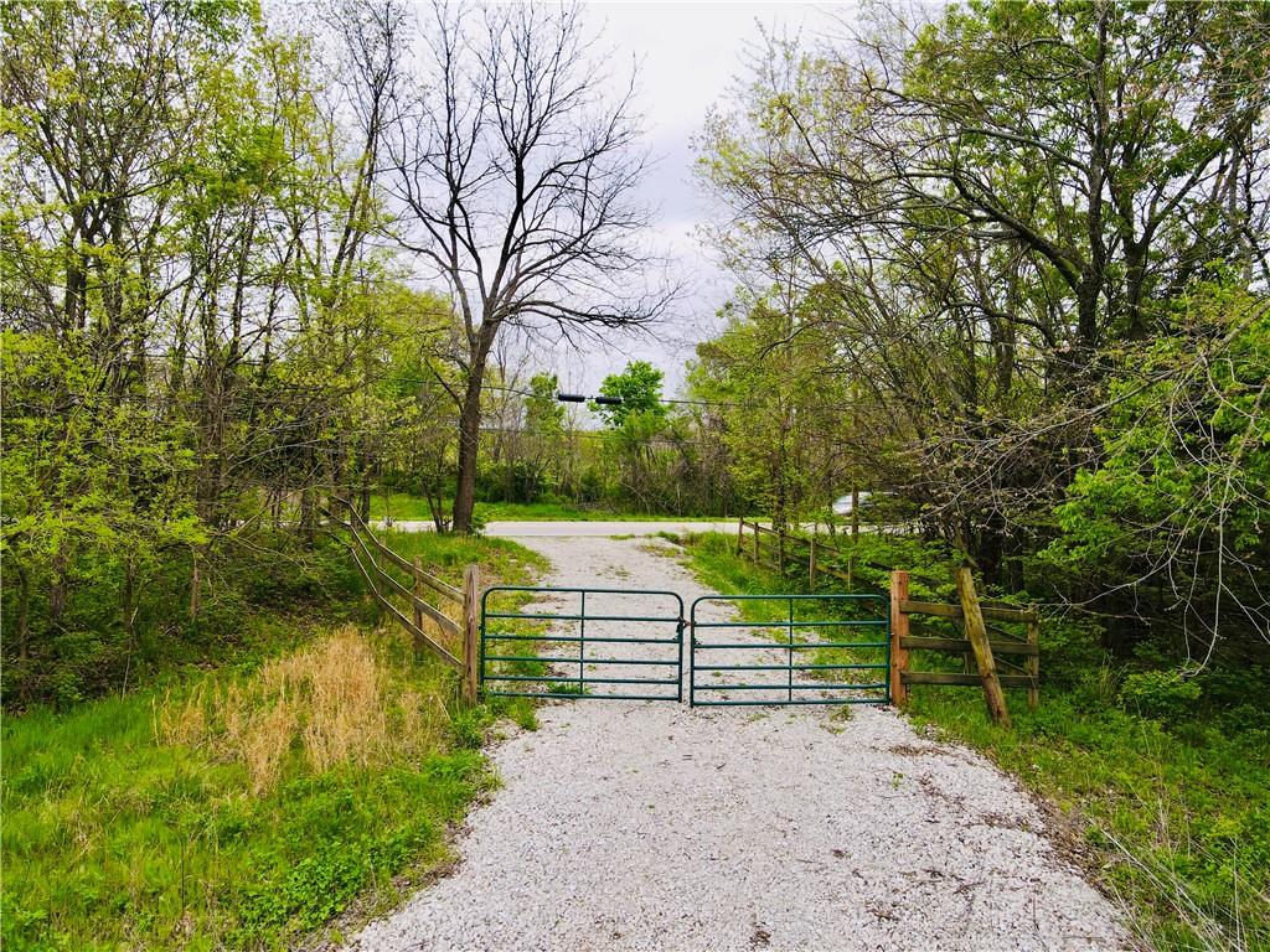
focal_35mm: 24
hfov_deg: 71.6
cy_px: 476
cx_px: 635
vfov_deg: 56.8
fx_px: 881
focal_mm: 4.5
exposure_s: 1/40
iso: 100
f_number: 2.8
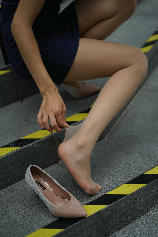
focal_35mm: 50
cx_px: 79
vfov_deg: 39.6
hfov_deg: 27.0
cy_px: 118
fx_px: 329
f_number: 1.8
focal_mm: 50
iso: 125
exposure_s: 1/4000
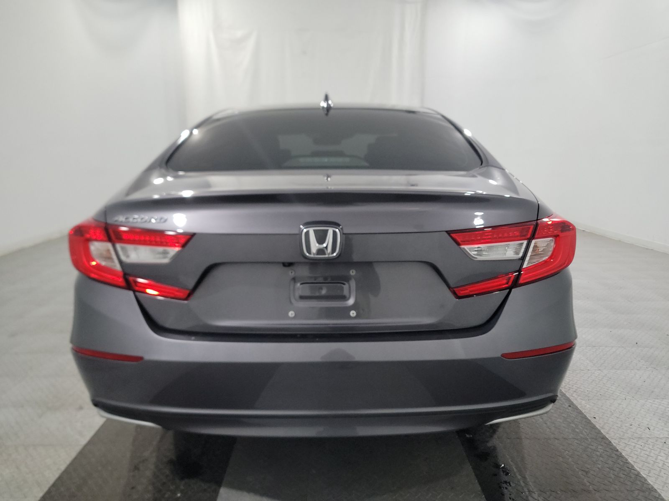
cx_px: 334
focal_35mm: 24
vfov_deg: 56.8
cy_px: 250
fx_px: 464
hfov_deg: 71.6
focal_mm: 6.7
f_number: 1.8
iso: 885
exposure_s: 1/39
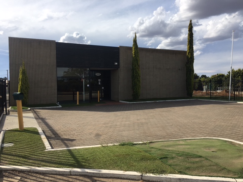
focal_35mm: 29
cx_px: 122
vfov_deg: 48.2
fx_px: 204
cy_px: 91
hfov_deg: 61.7
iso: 25
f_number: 2.2
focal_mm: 4.15
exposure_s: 1/1972
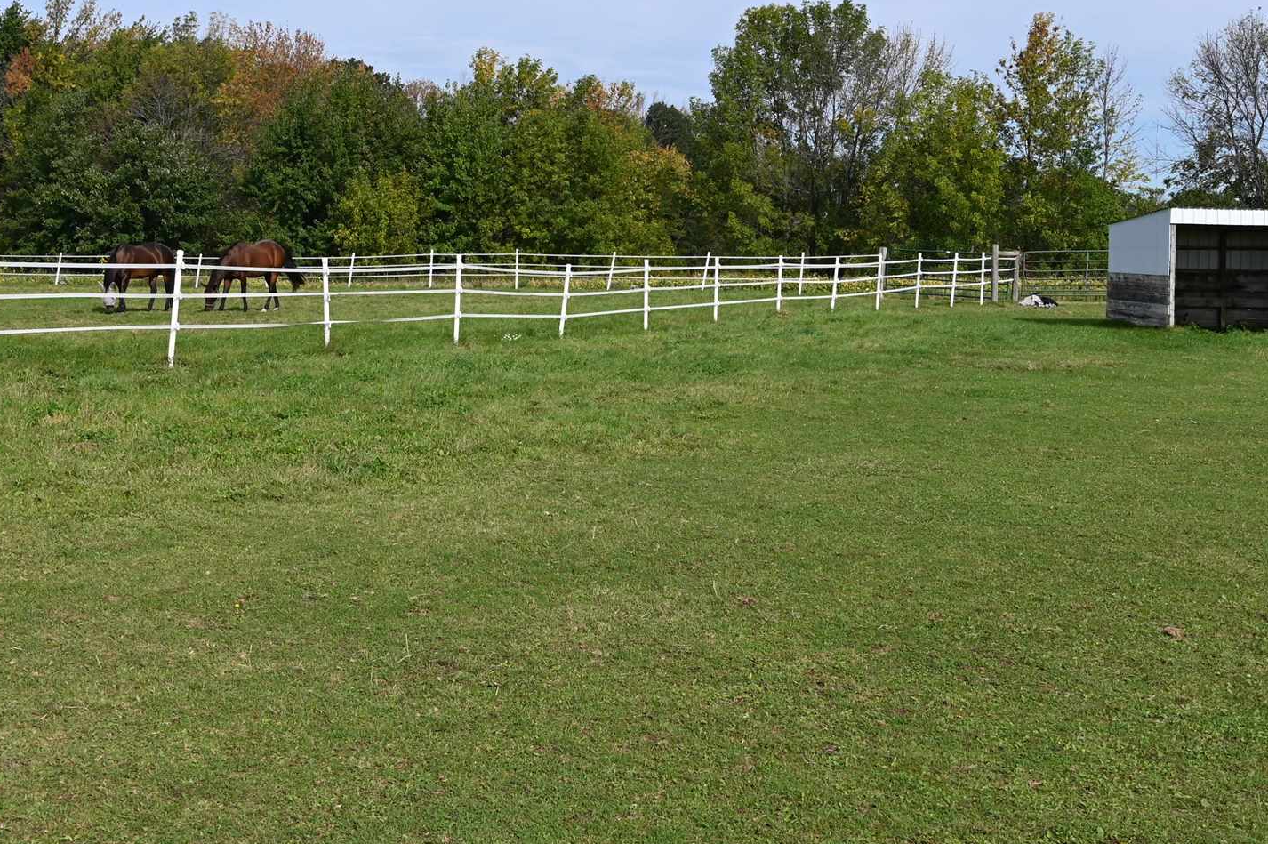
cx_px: 544
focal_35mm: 57
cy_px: 280
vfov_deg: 23.6
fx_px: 2009
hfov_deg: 35.0
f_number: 7.1
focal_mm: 26.5
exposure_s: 1/400
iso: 100
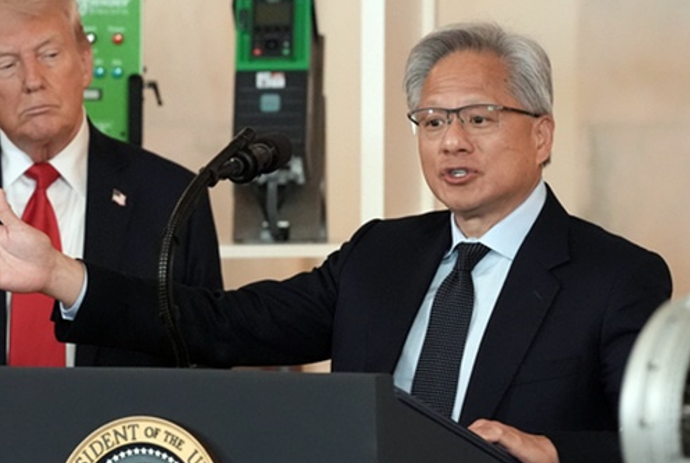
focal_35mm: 295
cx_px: 258
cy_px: 215
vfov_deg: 4.7
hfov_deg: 7.0
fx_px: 5662
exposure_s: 1/250
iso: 6400
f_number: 4
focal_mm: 153
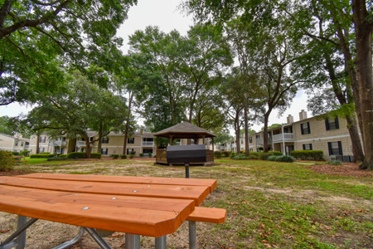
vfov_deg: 77.3
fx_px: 155
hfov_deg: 100.4
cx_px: 186
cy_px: 124
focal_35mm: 15
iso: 400
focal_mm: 10
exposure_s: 1/500
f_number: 8
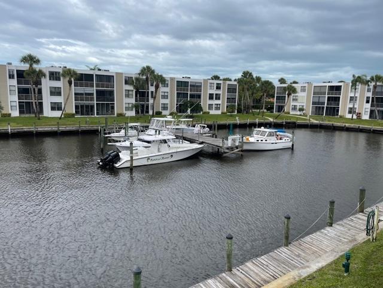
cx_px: 192
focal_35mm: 26
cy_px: 144
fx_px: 288
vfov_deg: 53.1
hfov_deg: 67.3
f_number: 1.6
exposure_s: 1/2165
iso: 32
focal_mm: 5.1
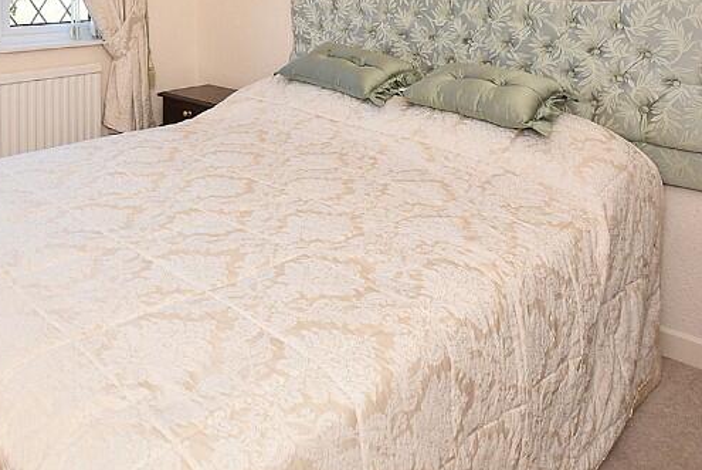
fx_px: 605
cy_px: -9
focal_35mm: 31
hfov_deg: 57.5
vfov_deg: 37.5
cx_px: 183
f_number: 5
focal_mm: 10
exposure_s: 1/200
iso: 360
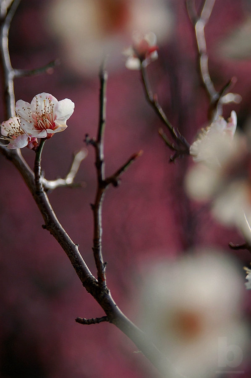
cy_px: 189
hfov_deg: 13.0
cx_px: 126
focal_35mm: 105
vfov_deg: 19.5
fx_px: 1101
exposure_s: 1/400
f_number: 5
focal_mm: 70
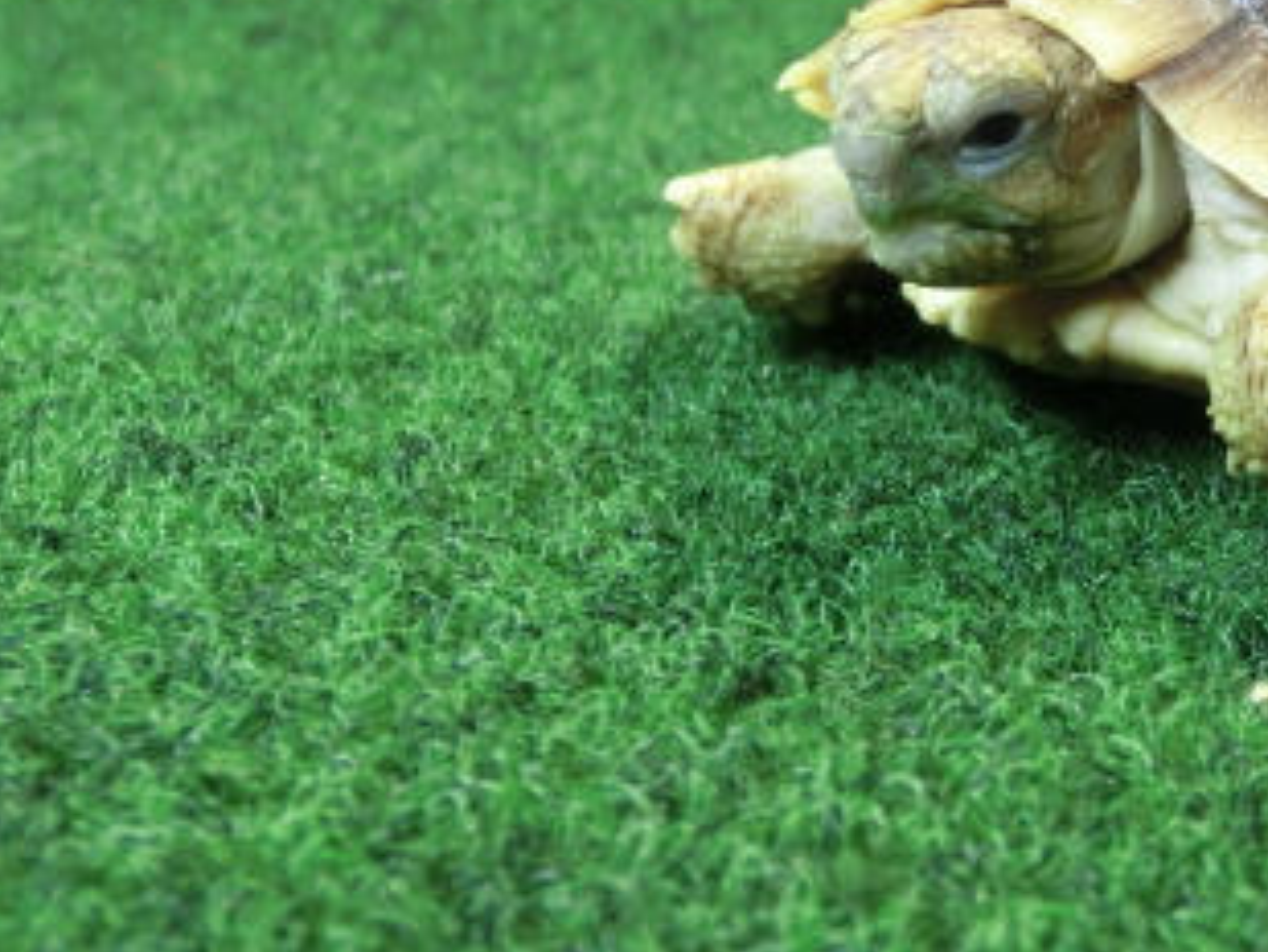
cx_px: 1272
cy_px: 201
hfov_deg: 30.8
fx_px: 2125
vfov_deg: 24.9
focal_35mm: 58
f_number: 3
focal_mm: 5
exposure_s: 1/60
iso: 400
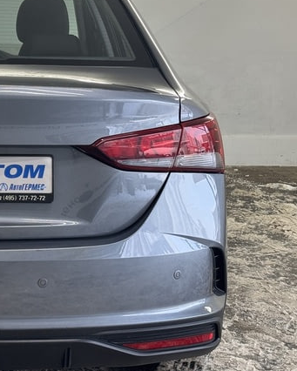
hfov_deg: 15.2
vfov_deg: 19.3
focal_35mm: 99
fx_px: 1087
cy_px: 135
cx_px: -29
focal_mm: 6.76
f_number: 1.78
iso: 50
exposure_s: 1/100
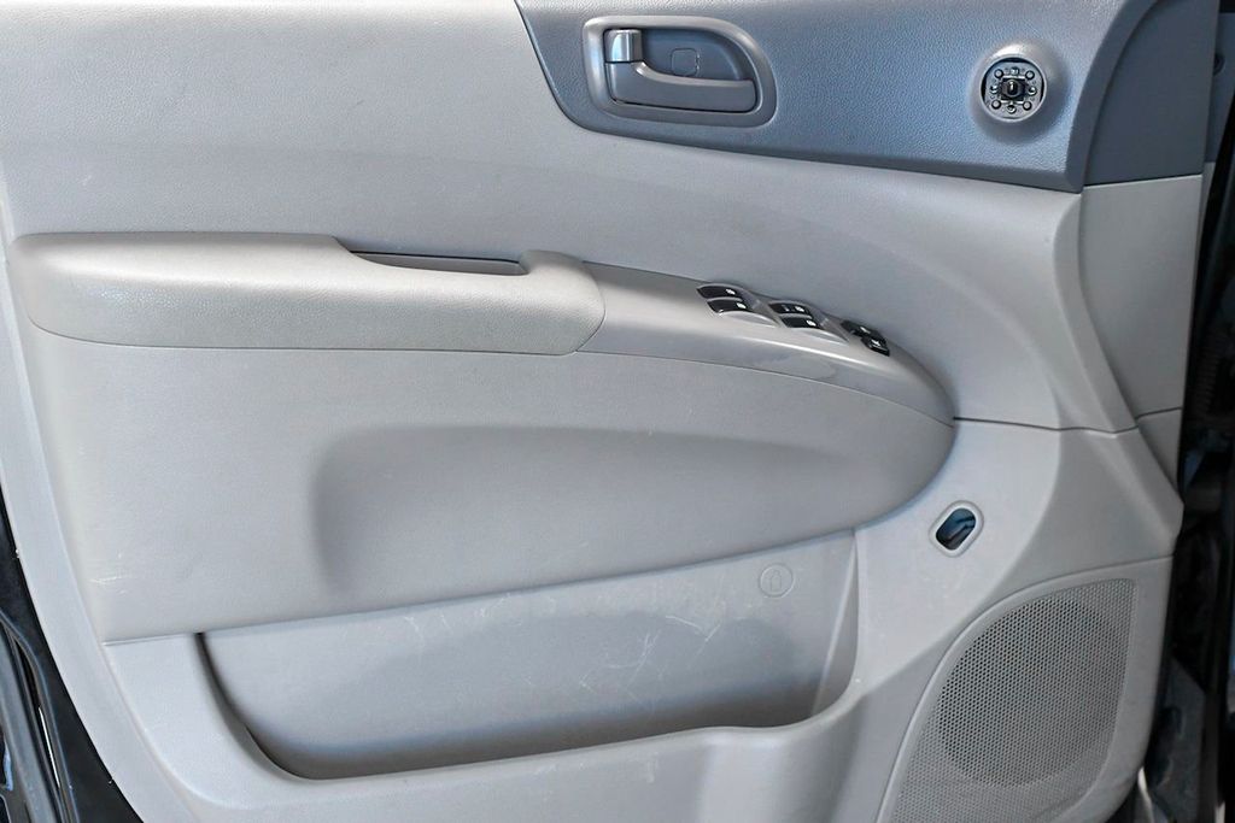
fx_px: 2161
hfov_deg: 31.9
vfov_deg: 21.6
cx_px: 618
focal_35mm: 63
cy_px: 412
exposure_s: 1/250
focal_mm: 42
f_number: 5
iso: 2500
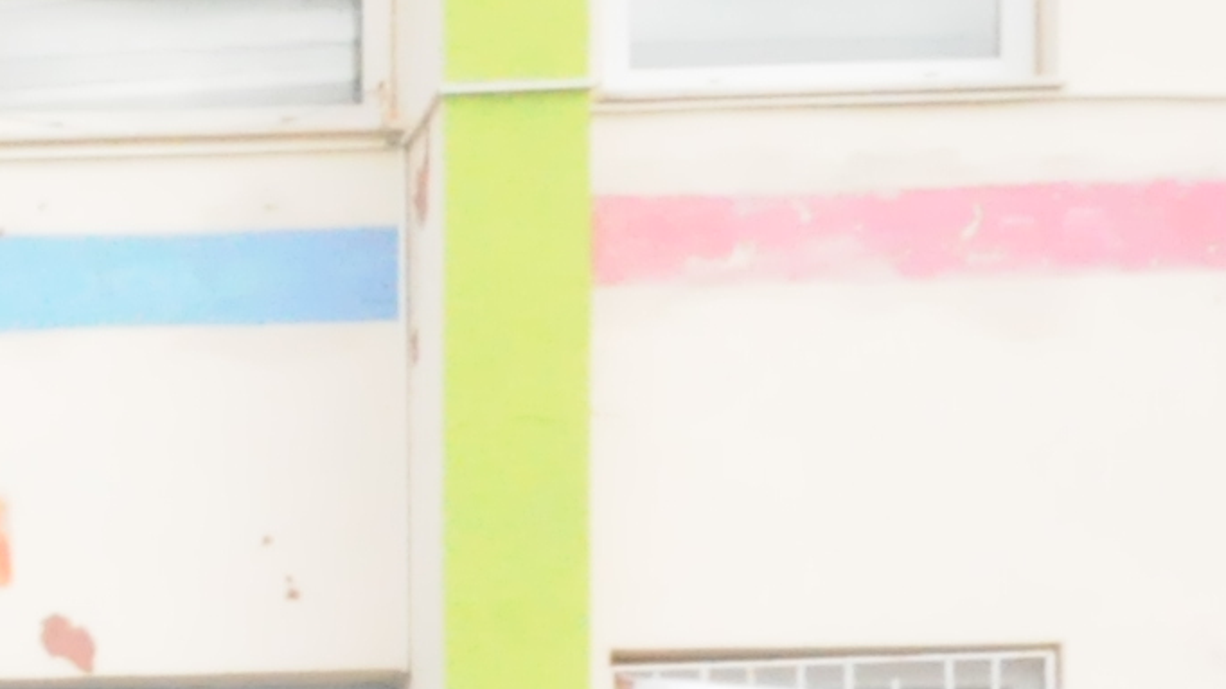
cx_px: -1533
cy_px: 1864
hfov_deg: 8.5
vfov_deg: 4.9
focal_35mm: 237
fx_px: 7702
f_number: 25
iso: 3200
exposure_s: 1/200
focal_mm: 24
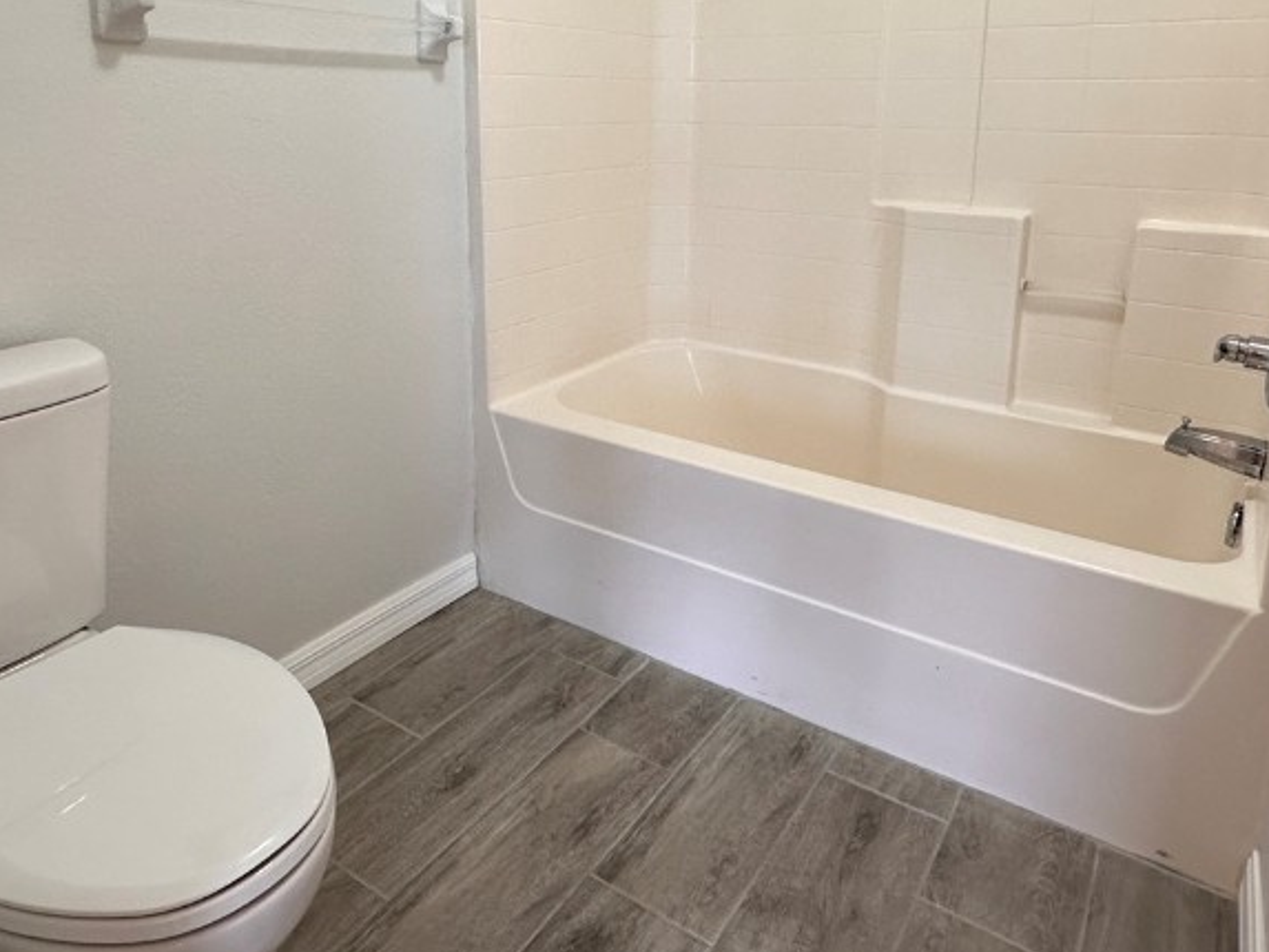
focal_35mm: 25
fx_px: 917
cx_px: 616
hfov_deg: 69.4
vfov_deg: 53.2
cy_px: 277
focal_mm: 2.22
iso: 200
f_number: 2.2
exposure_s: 1/120
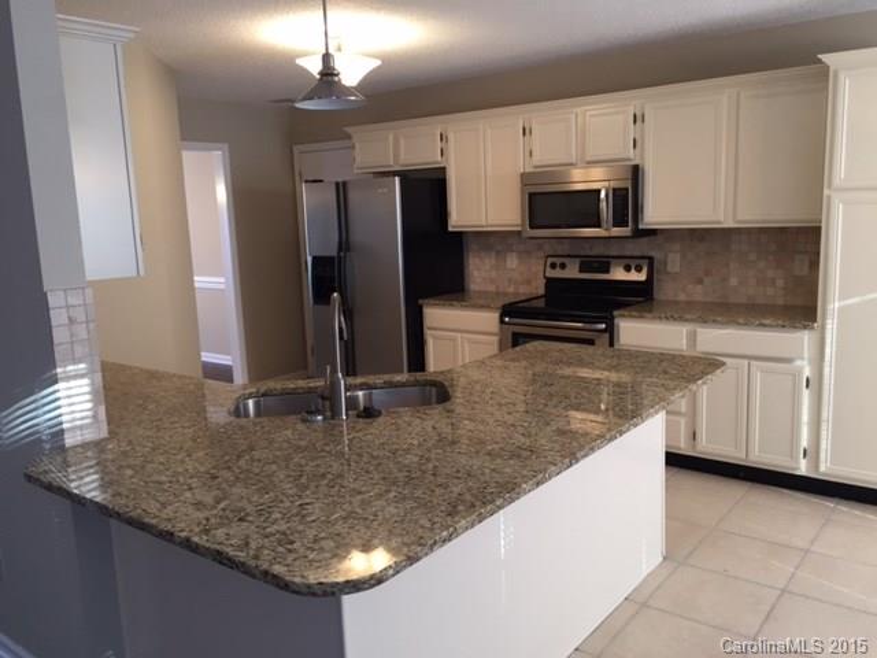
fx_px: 735
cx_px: 438
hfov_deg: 61.7
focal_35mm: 29
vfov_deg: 48.2
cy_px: 329
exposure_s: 1/30
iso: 80
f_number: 2.2
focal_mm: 4.15
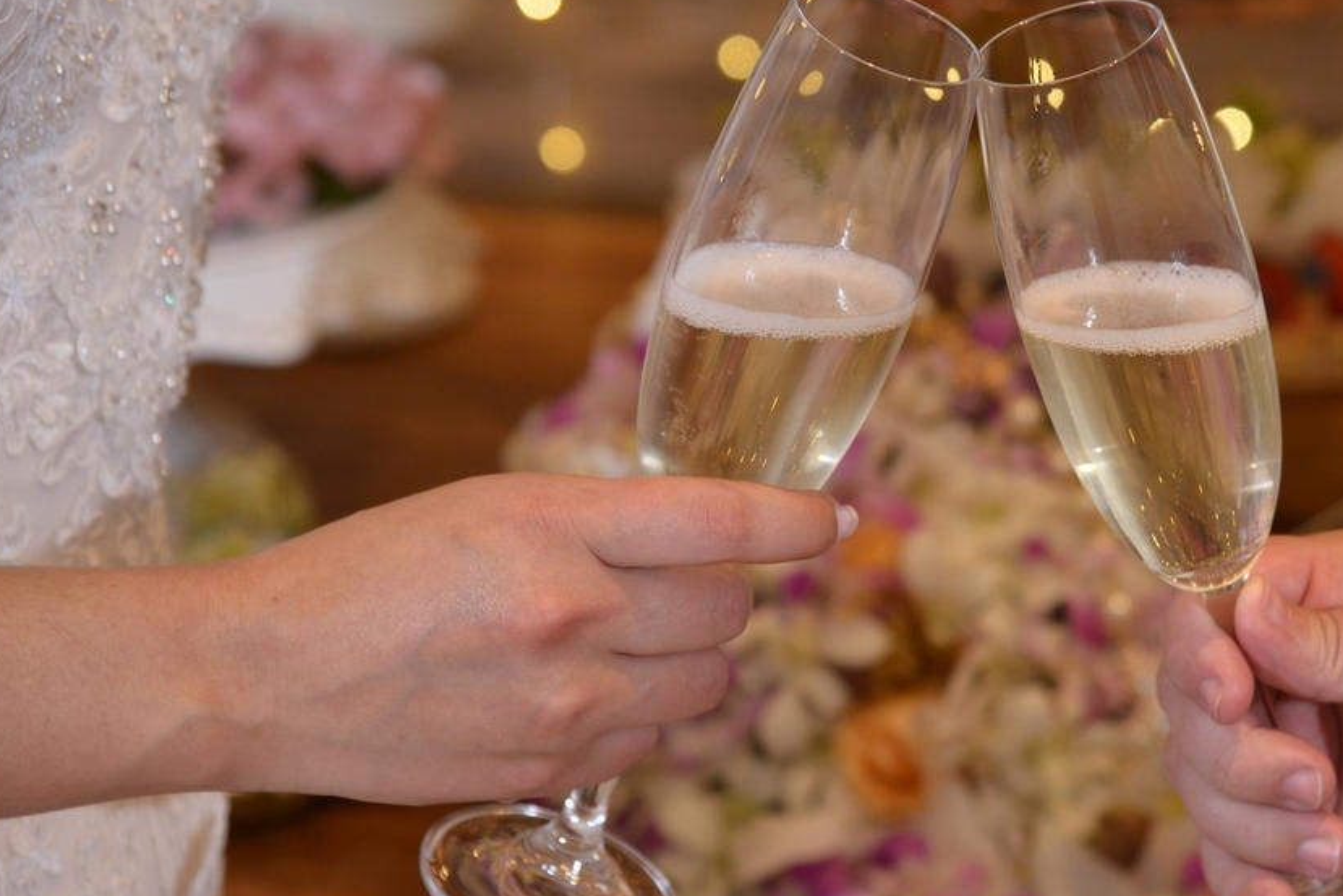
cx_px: 949
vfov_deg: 9.0
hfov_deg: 13.5
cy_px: 471
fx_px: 5671
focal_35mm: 152
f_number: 5.6
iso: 1600
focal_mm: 105
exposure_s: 1/60
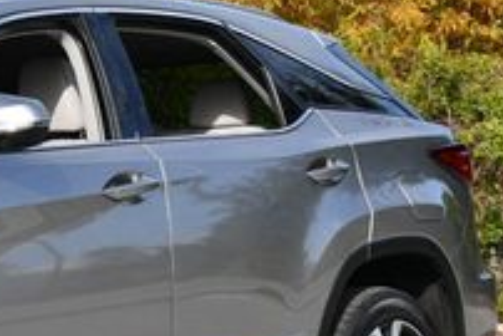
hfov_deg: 10.5
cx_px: -197
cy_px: 182
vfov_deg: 7.2
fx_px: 2657
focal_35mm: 190
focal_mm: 30
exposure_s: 1/250
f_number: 8
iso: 125
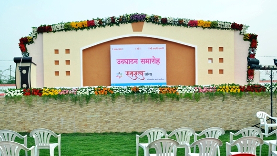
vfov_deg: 31.1
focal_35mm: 38
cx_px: 140
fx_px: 279
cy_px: 95
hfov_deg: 52.8
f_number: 7.1
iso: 320
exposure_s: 1/250
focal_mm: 22
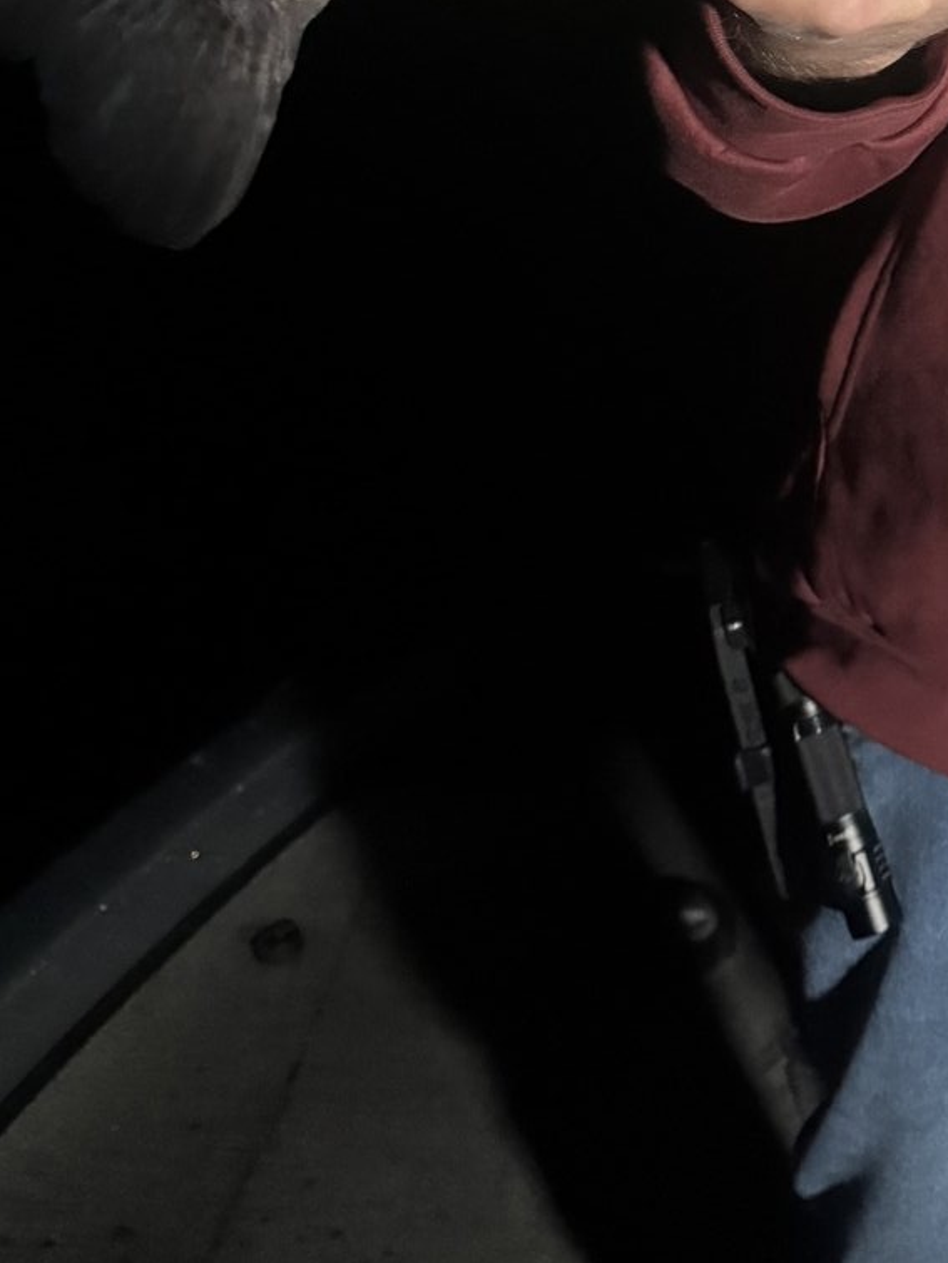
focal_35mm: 61
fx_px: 2226
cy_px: -87
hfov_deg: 22.4
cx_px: 1097
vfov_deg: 29.0
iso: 800
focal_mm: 6.76
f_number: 1.78
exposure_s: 1/60
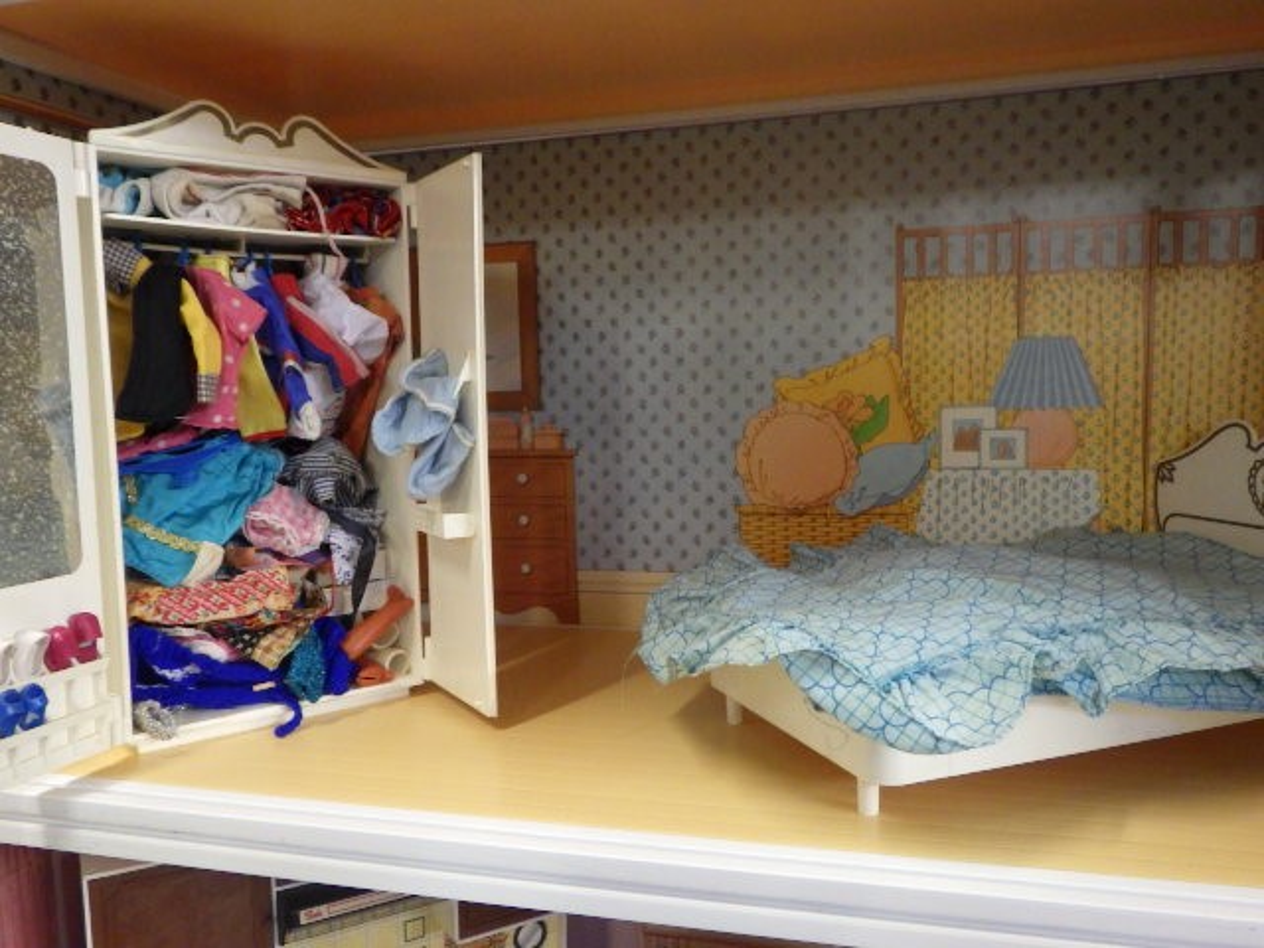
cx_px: 632
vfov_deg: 49.7
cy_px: 474
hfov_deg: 63.4
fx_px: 1022
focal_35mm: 28
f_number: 3.5
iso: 800
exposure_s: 1/45
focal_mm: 5
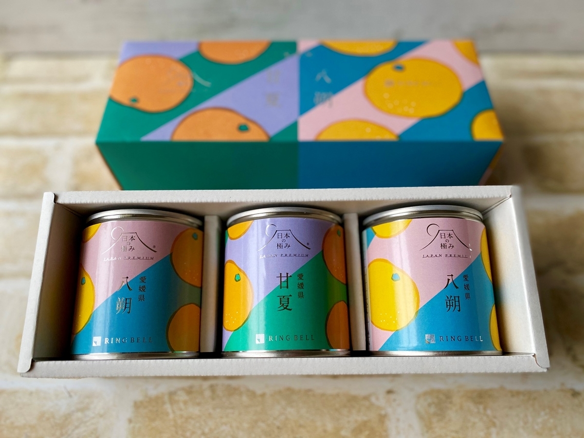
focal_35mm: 26
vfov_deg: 53.1
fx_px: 439
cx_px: 292
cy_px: 219
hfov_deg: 67.3
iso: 200
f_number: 1.8
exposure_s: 1/60
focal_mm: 4.25
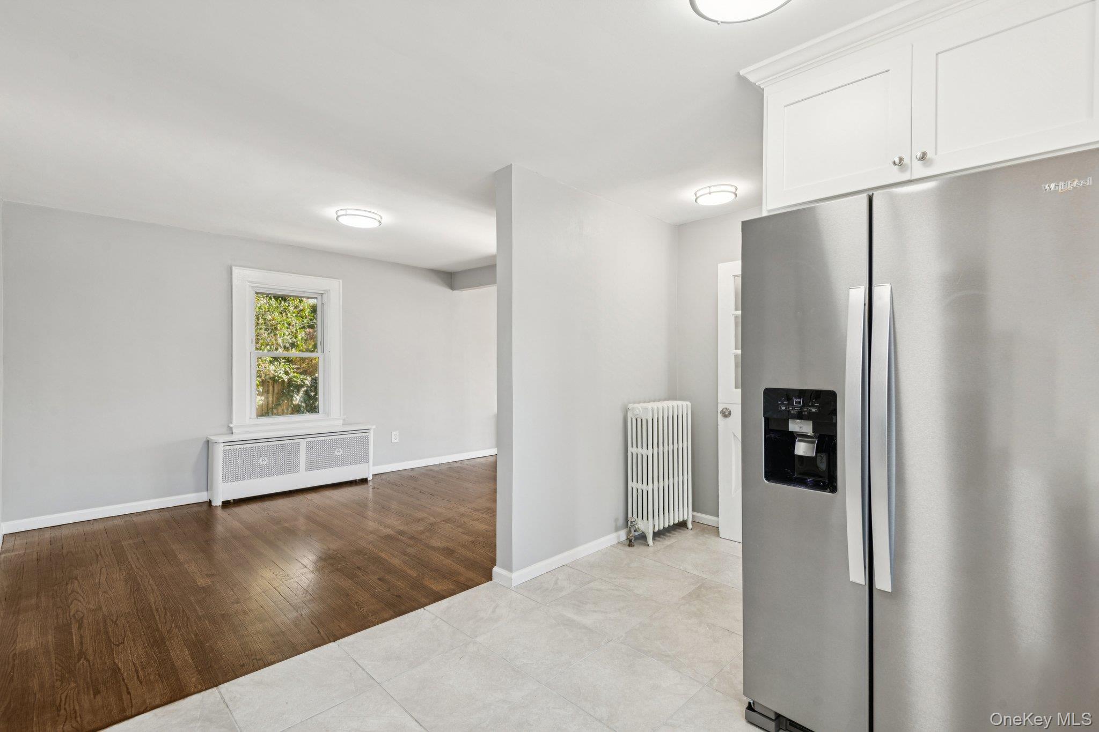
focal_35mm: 16
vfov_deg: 73.7
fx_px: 488
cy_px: 366
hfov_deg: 96.7
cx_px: 550
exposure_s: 1/13
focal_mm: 16
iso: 125
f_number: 8
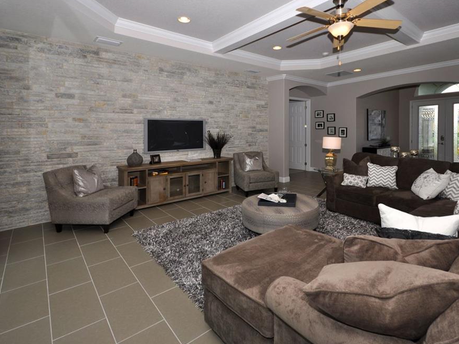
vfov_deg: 69.9
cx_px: 251
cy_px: 170
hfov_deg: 85.8
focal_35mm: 19
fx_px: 246
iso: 200
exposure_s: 1/125
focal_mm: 11
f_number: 6.3
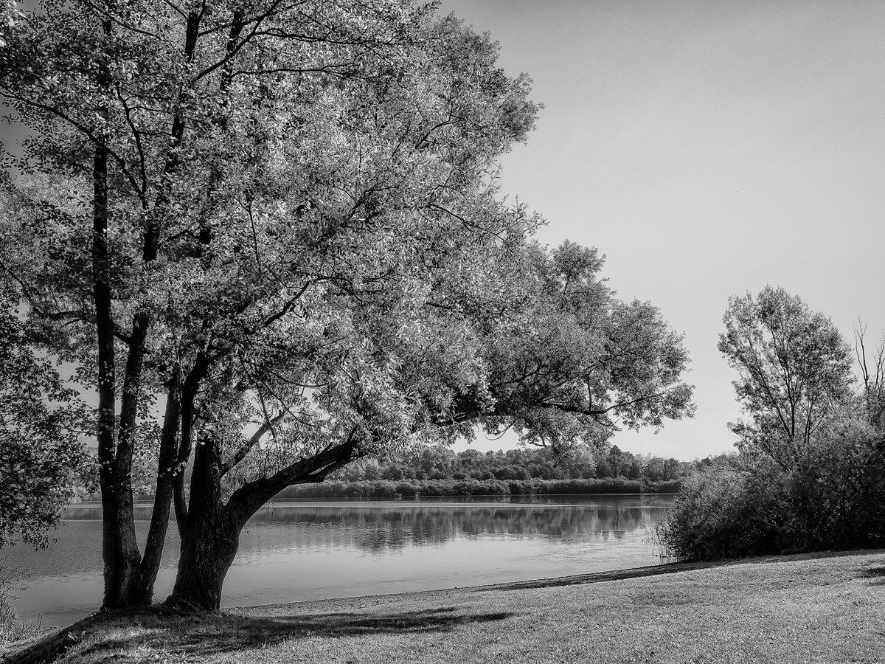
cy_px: 332
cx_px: 442
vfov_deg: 41.8
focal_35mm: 34
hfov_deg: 54.0
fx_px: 869
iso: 200
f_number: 5
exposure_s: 1/800
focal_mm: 17
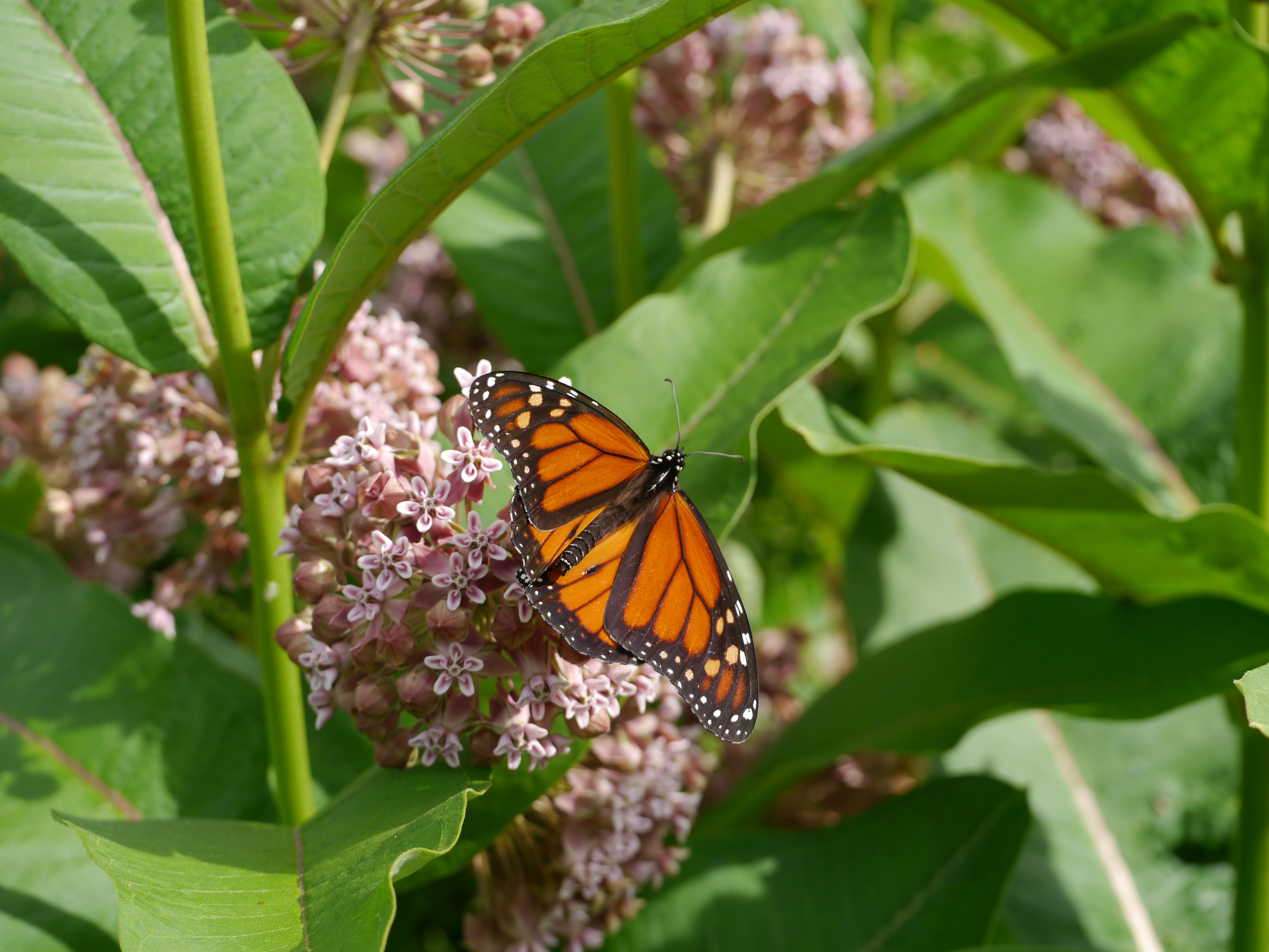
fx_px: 3299
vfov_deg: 16.4
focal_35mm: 90
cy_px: 476
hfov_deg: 21.8
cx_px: 634
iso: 160
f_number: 5
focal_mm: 45
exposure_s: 1/400
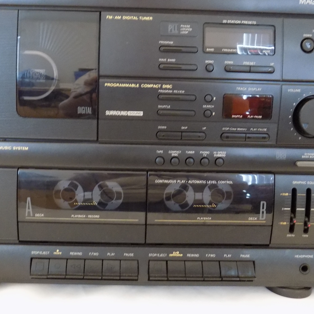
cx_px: 128
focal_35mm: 33
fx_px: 339
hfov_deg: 49.5
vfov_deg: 49.5
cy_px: 127
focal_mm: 4
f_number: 3.1
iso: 400
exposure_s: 1/3
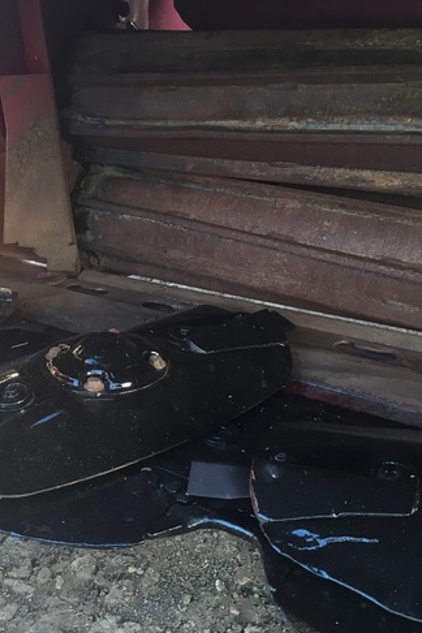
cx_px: 78
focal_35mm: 41
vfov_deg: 47.4
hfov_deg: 31.7
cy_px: 316
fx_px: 721
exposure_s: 1/33
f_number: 2.2
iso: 32
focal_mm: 4.15
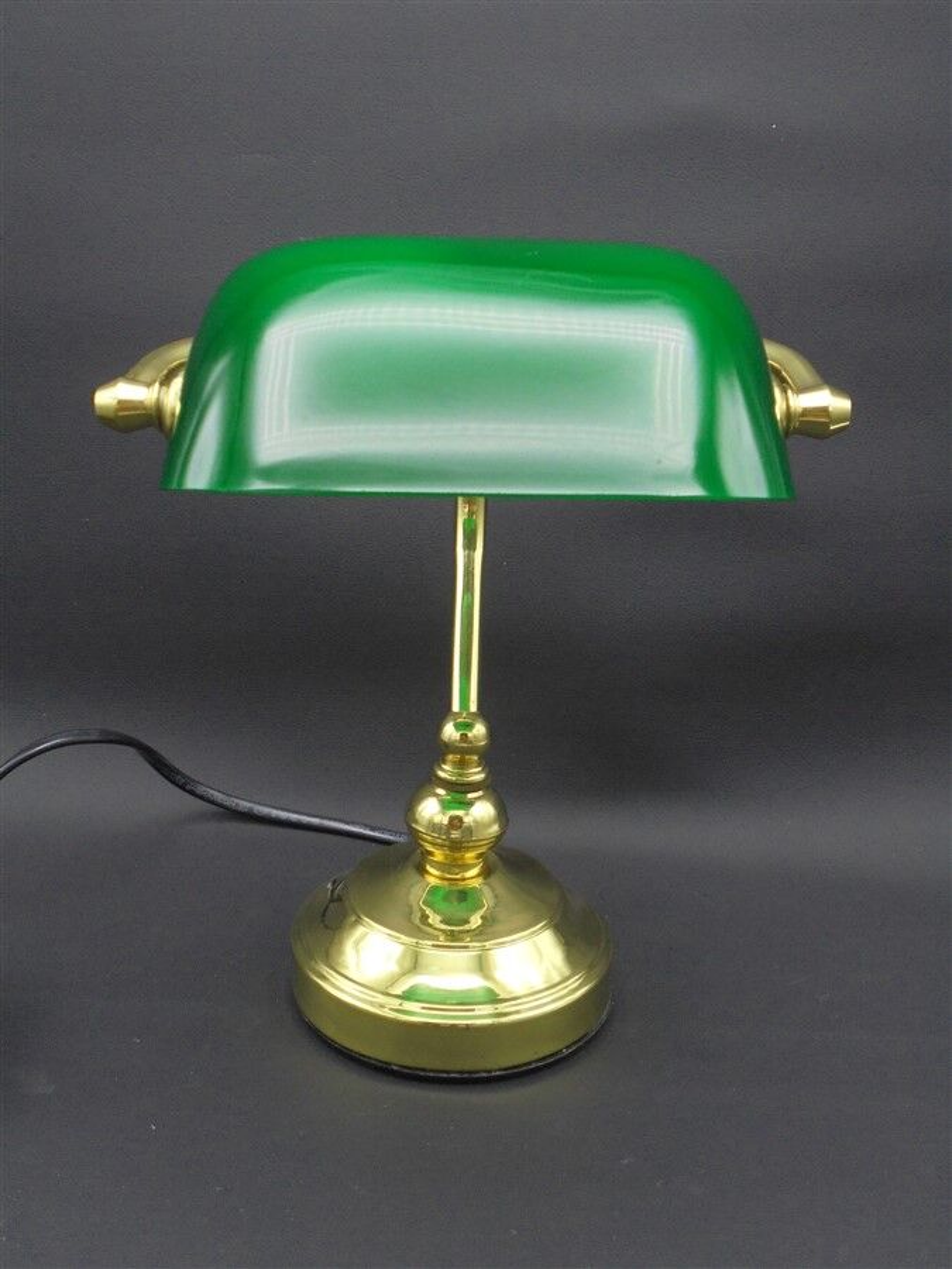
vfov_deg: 43.9
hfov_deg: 33.6
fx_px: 1577
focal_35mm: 43
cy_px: 634
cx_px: 476
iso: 250
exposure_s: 1/30
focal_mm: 7.8
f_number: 4.5
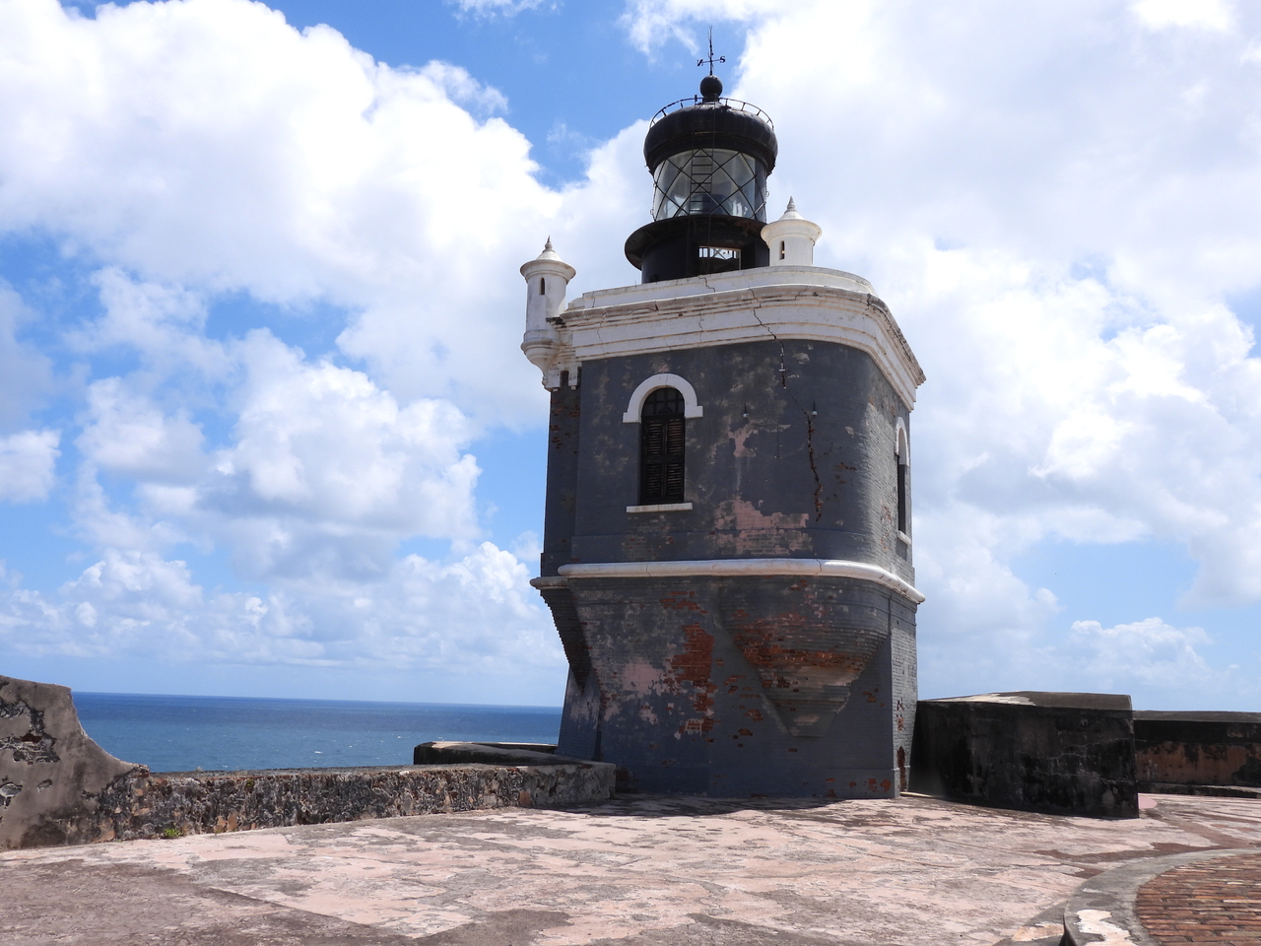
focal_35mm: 30
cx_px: 630
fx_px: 1093
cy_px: 473
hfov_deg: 60.0
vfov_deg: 46.8
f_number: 3.5
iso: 100
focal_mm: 5.4
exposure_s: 1/1600
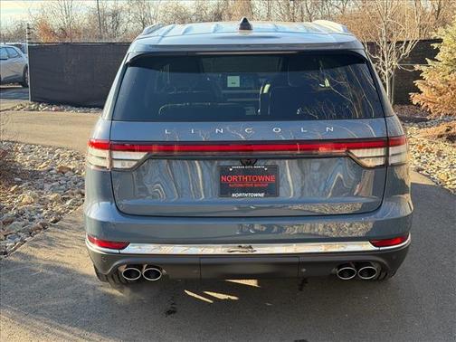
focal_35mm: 48
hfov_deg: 39.7
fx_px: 632
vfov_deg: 30.3
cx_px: 228
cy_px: 171
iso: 100
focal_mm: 6.76
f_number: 1.78
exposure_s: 1/646
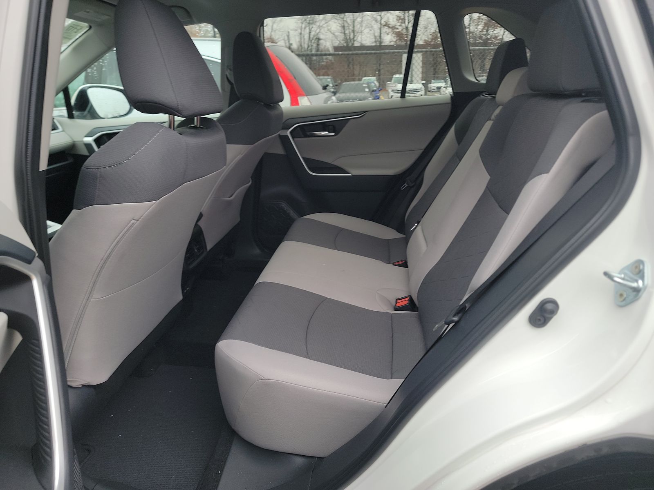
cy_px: 245
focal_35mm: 24
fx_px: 453
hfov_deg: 71.6
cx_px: 327
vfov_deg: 56.8
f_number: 1.8
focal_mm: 6.7
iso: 78
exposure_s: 1/59
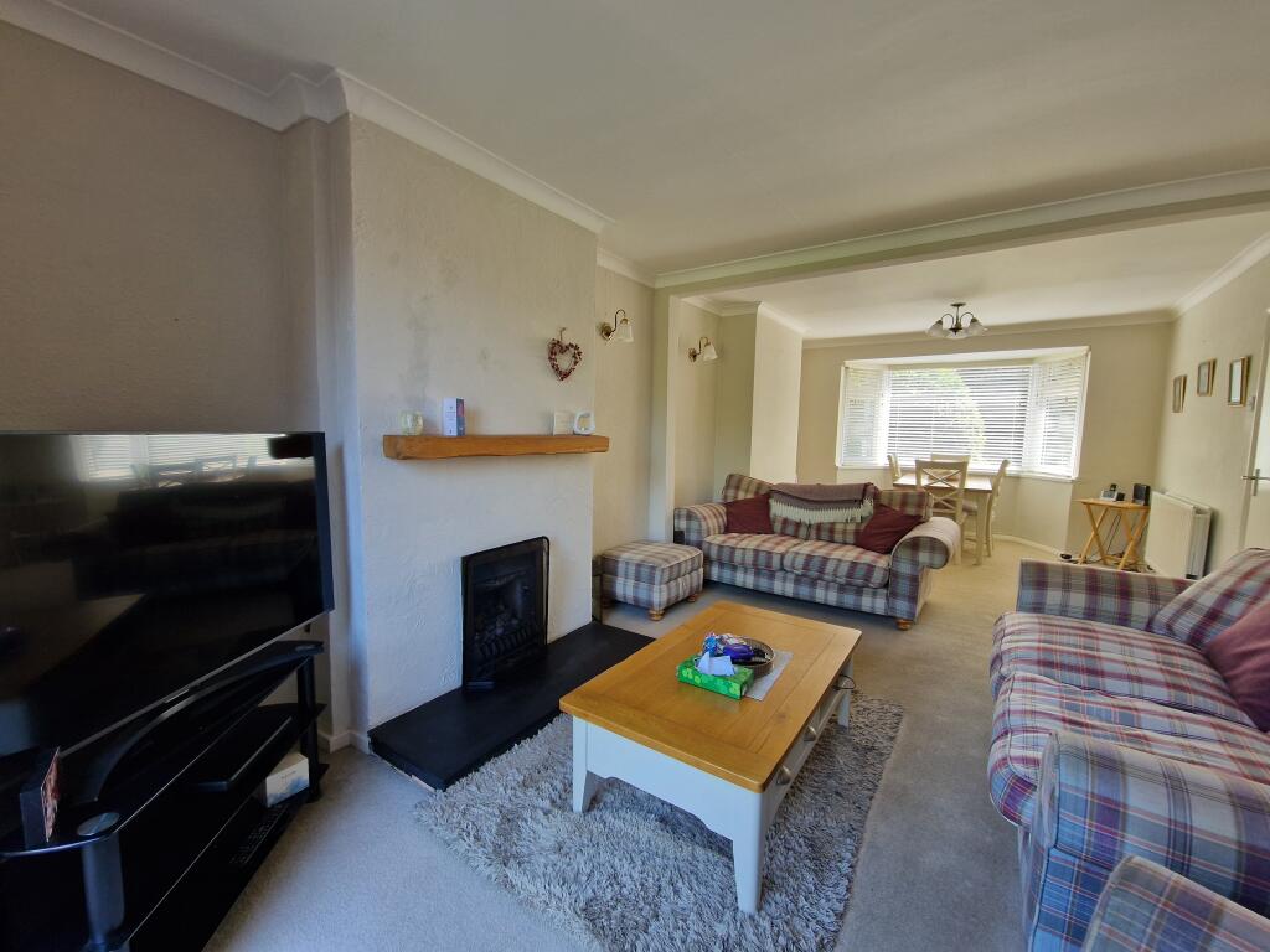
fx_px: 477
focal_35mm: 13
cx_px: 635
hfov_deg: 106.2
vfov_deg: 89.9
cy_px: 476
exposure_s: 1/50
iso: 80
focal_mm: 2.2
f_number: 2.2
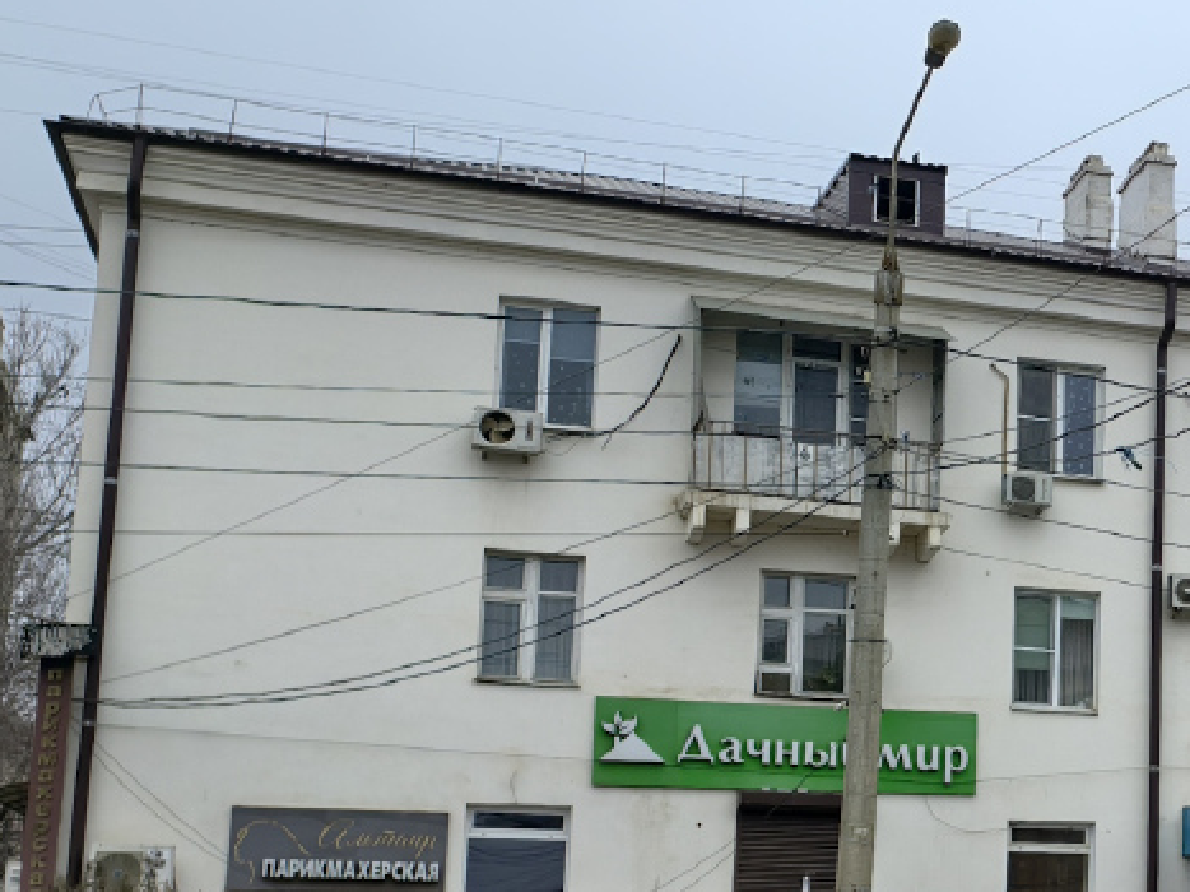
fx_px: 2200
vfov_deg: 22.6
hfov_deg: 27.1
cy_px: 697
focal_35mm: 64
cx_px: 1384
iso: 72
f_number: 1.57
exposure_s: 1/1980
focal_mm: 6.54
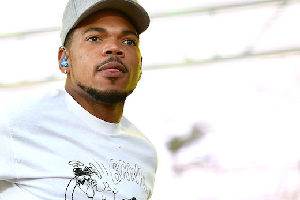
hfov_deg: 6.0
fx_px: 2884
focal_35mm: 346
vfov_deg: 4.0
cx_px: 76
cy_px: 155
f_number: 4.5
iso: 1000
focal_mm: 180
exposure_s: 1/2500
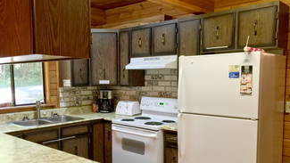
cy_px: 105
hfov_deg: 56.5
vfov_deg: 33.5
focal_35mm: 35
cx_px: 132
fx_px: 269
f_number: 2.2
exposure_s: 1/15
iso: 40
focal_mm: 4.15
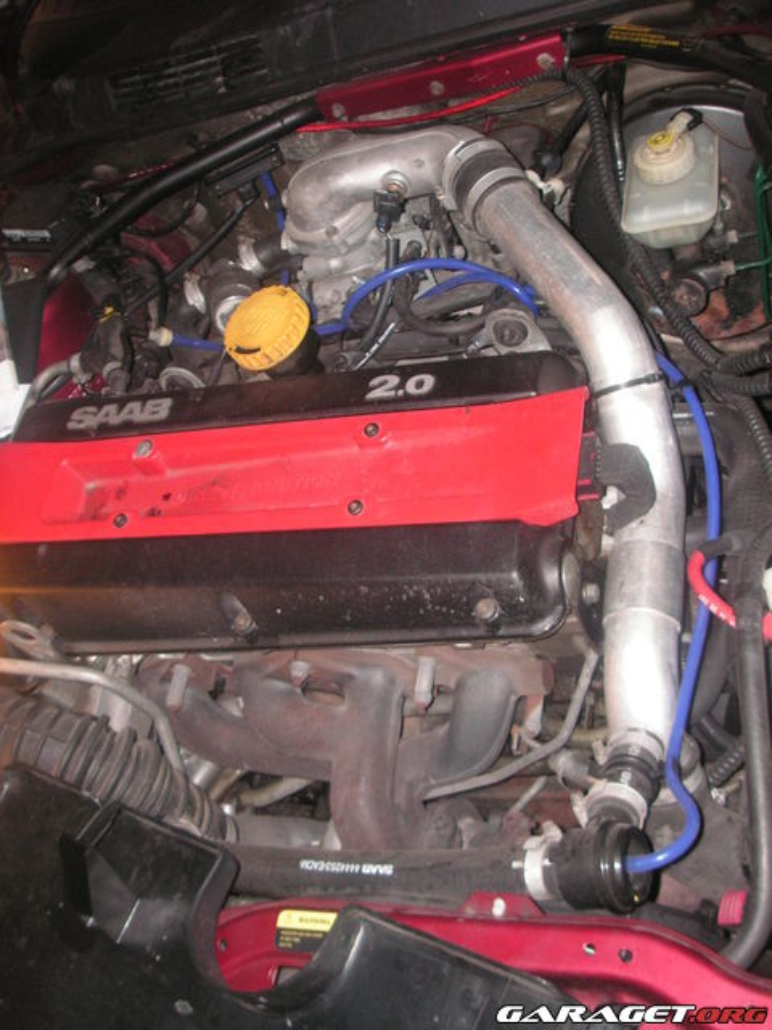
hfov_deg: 37.7
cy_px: 515
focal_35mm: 38
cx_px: 386
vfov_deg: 49.0
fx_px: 1130
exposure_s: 1/45
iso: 160
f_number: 3.3
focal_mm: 6.3
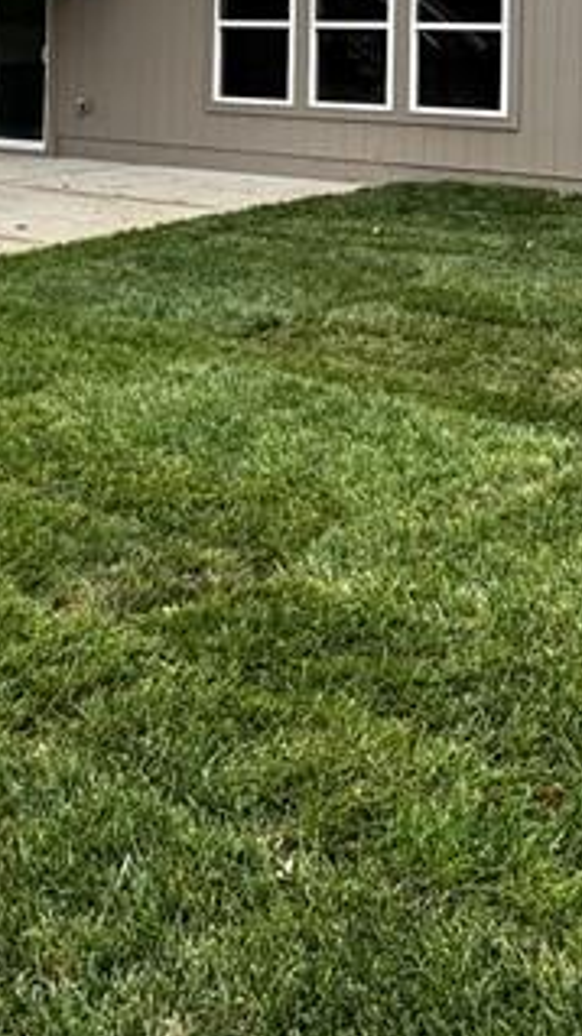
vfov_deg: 37.7
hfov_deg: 24.3
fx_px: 1347
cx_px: 345
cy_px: 6
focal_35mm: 49
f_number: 2.2
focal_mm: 2.22
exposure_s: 1/196
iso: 40
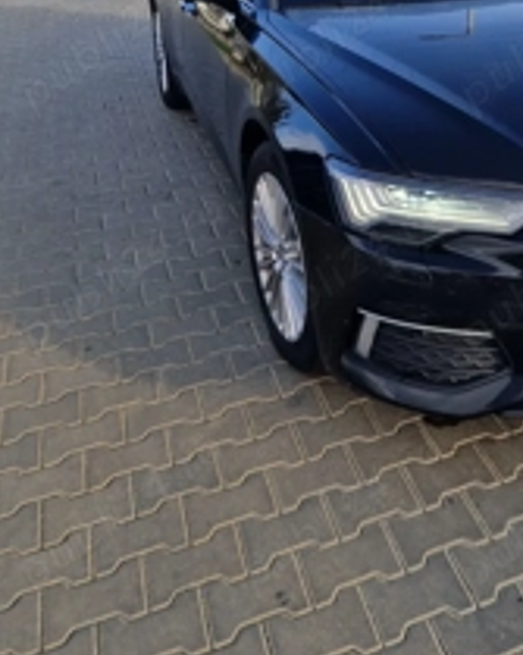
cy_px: 85
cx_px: 451
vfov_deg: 40.2
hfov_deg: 33.4
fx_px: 833
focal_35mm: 43
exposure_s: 1/466
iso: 50
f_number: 1.8
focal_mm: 5.4
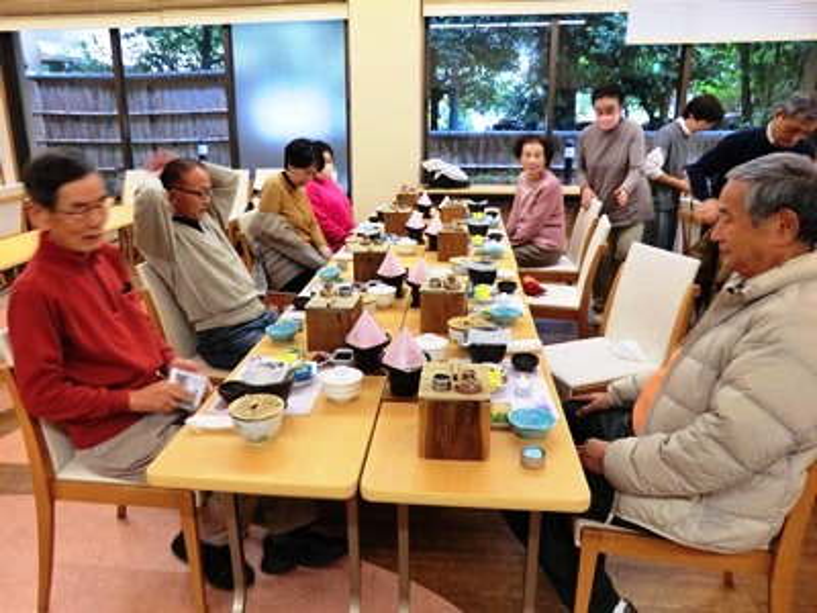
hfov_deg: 71.6
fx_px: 566
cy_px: 306
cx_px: 408
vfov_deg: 56.8
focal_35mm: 24
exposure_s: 1/13
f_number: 3.2
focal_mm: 4.3
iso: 100
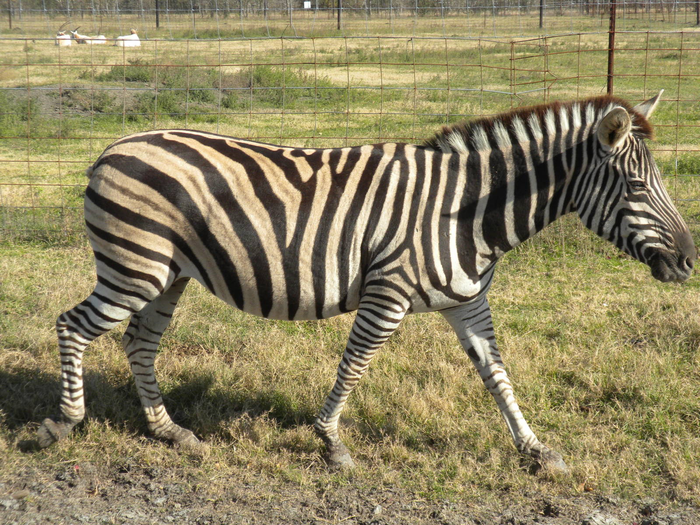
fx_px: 1456
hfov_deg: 27.0
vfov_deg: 20.4
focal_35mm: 72
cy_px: 262
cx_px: 350
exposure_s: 1/375
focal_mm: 12.7
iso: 84
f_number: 5
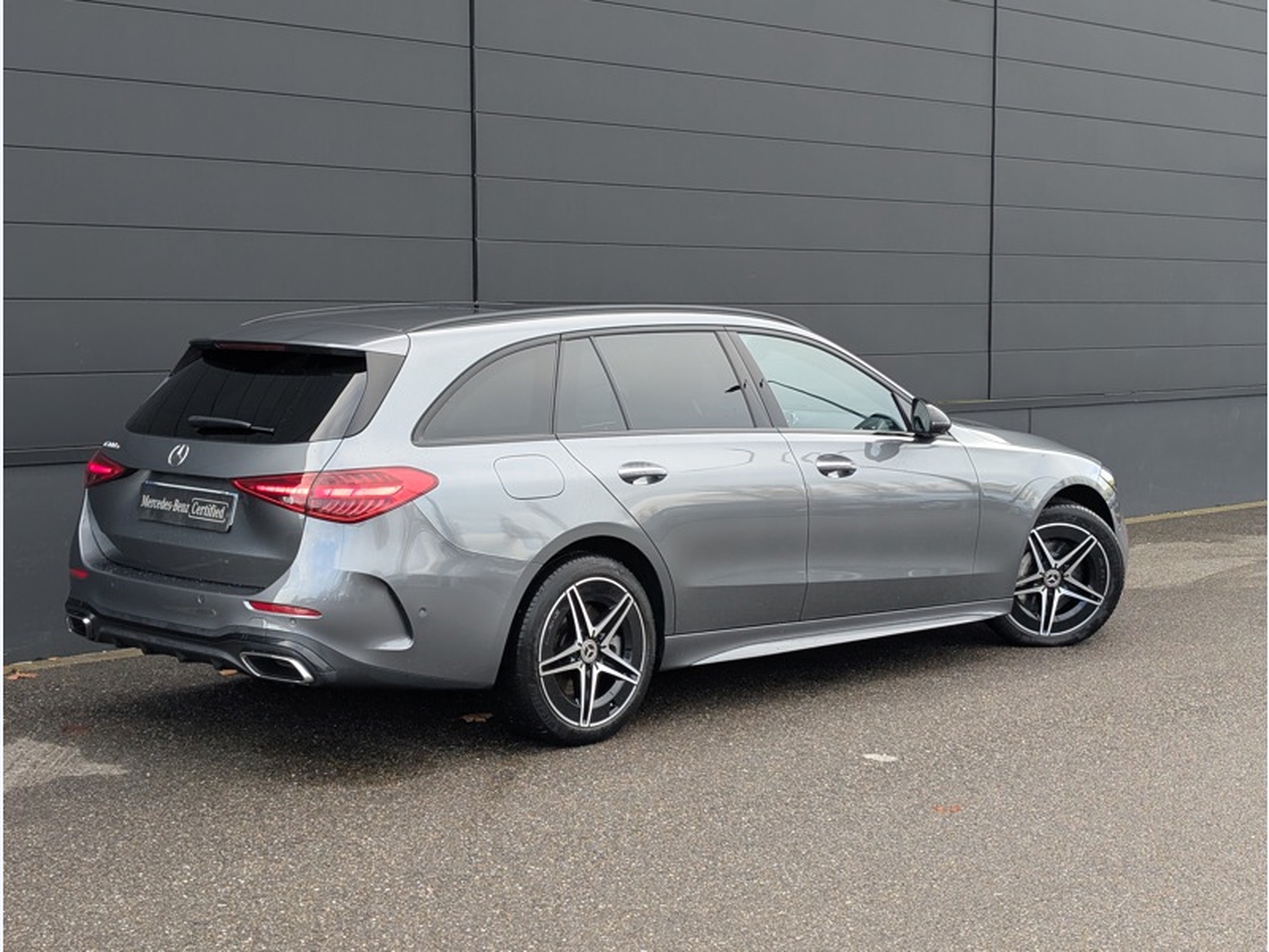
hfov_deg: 38.9
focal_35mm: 49
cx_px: 634
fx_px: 1796
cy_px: 476
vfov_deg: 29.7
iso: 35
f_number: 1.68
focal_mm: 6.9
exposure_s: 1/219
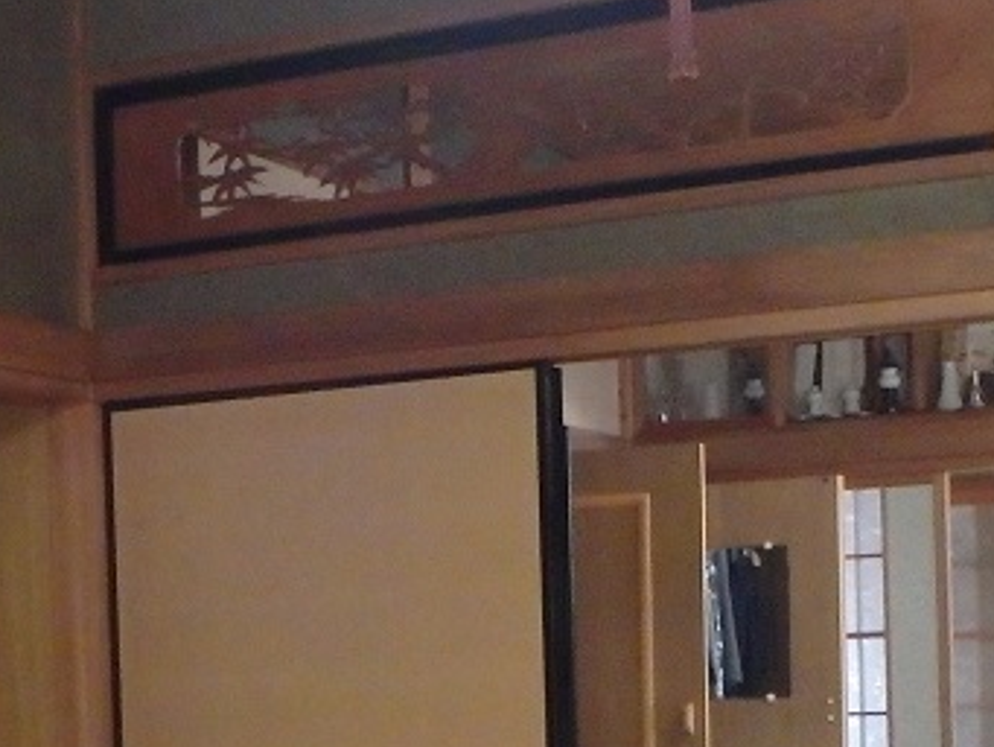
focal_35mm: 82
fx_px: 2355
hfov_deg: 23.7
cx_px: 324
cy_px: 802
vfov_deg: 17.4
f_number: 3.9
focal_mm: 5
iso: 1600
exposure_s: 1/30
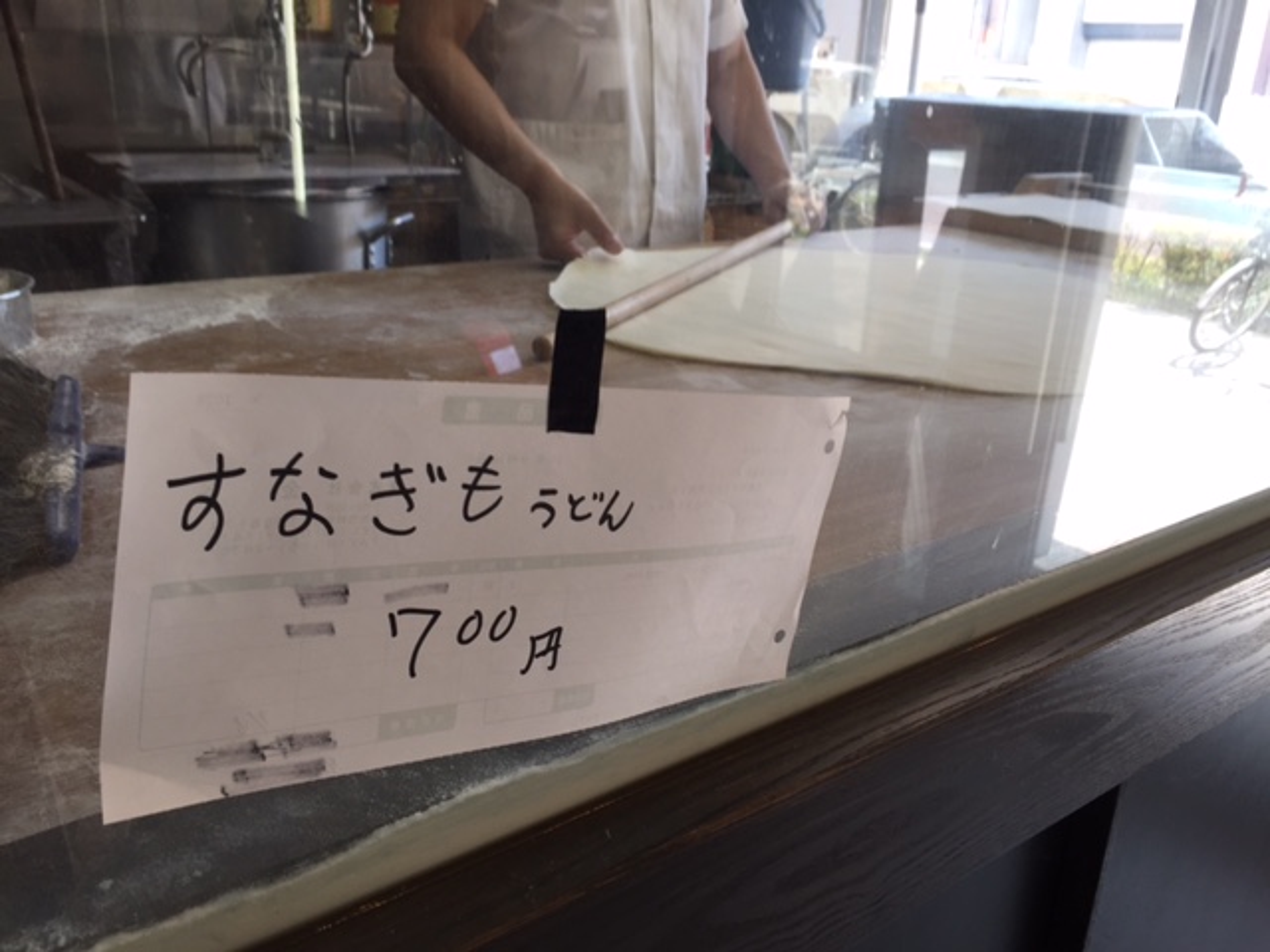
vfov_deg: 48.2
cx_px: 635
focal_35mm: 29
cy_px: 476
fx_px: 1064
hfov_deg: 61.7
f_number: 2.2
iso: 32
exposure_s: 1/60
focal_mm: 4.15
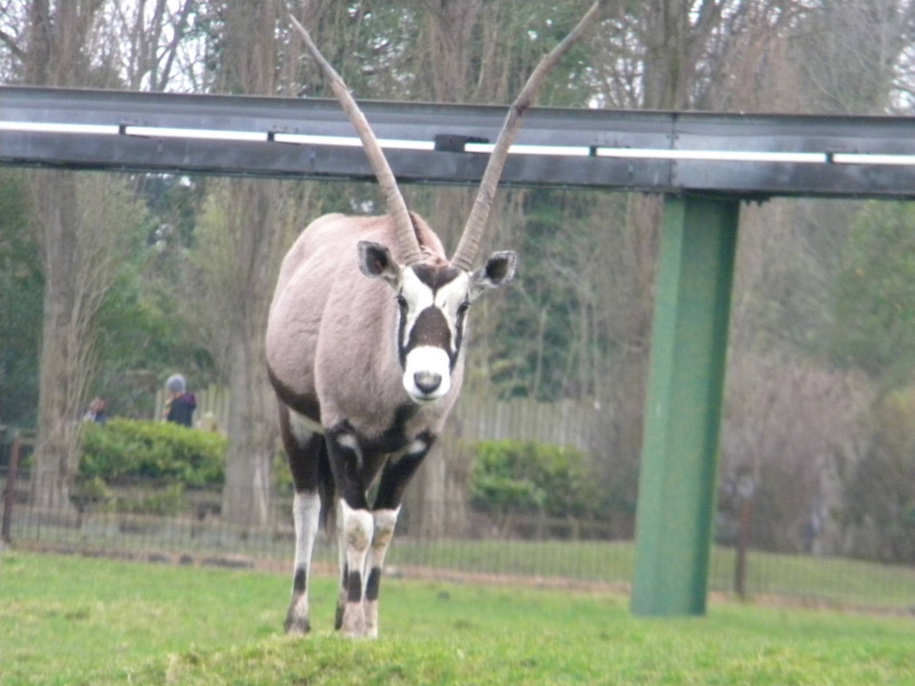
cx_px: 458
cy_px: 343
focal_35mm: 414
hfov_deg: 4.8
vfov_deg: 3.6
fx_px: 10943
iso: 800
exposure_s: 1/120
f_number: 5.4
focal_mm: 75
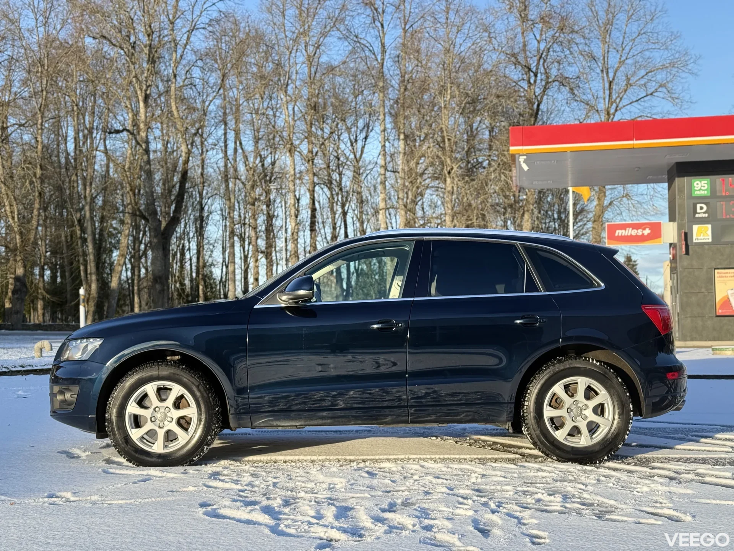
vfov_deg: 30.3
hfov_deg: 39.7
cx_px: 367
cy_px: 276
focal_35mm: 48
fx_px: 1018
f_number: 1.78
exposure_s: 1/1027
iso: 100
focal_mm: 6.76
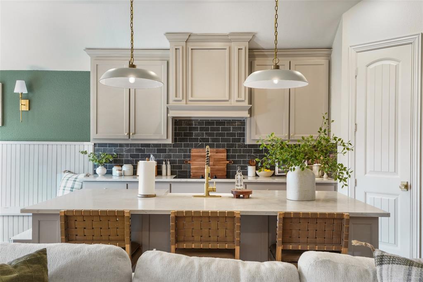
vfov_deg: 36.8
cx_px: 212
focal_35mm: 36
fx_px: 423
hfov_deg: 53.1
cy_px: 141
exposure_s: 1/5
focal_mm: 24
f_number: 9
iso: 640
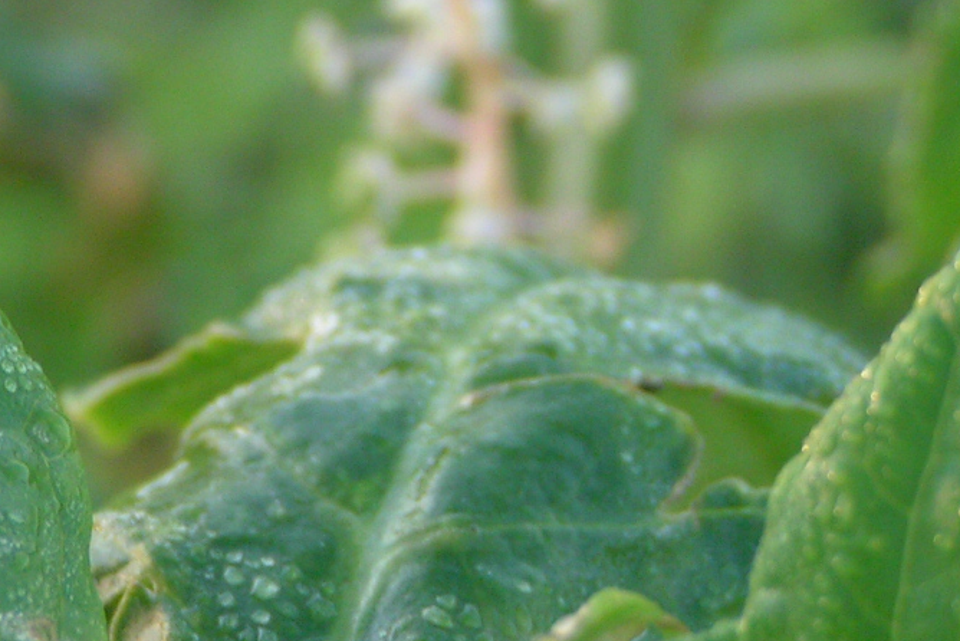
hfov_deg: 8.7
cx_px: 93
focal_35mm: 237
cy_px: 260
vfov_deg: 5.8
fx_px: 6322
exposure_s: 1/125
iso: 160
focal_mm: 18.2
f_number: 3.5
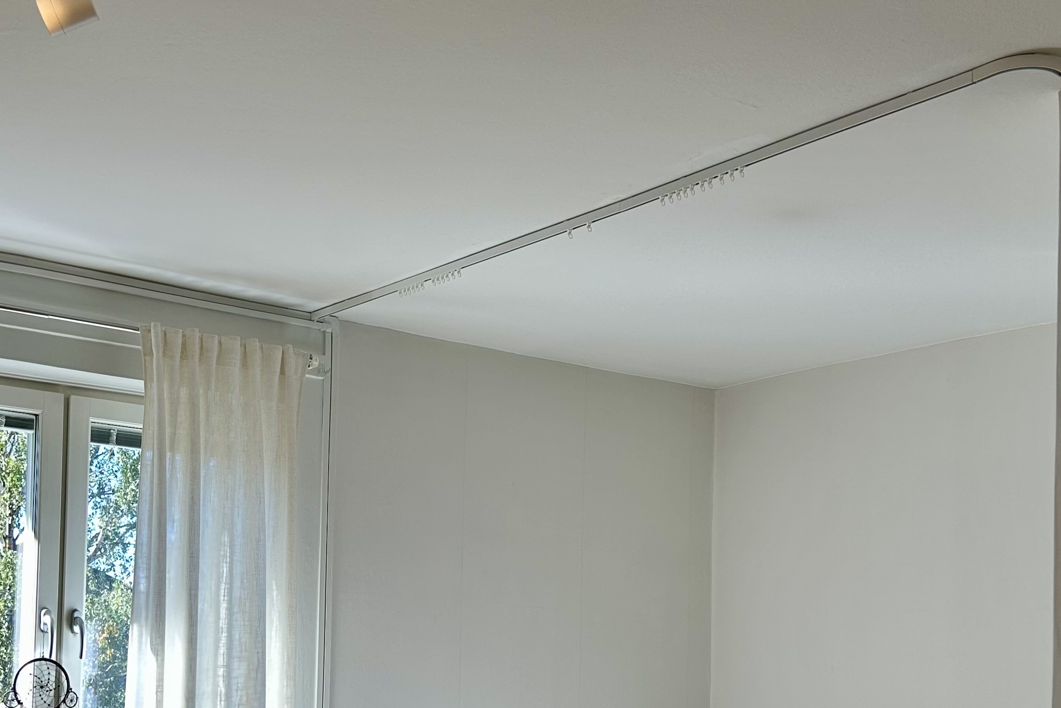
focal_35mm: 49
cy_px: 612
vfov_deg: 26.7
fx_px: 1444
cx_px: 430
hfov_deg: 40.2
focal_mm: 5.7
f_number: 1.5
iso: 50
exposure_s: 1/171
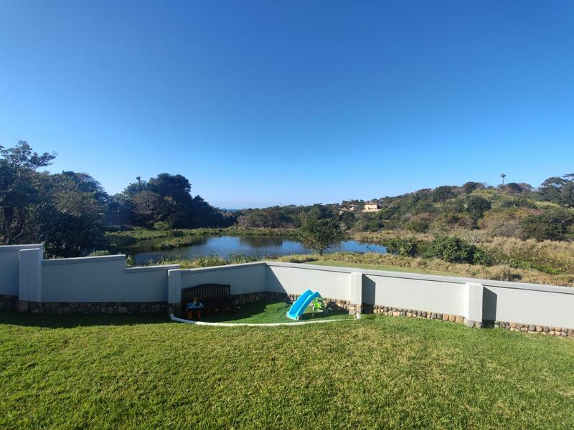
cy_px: 215
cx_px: 287
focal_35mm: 16
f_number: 2.2
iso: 50
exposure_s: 1/700
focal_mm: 1.96
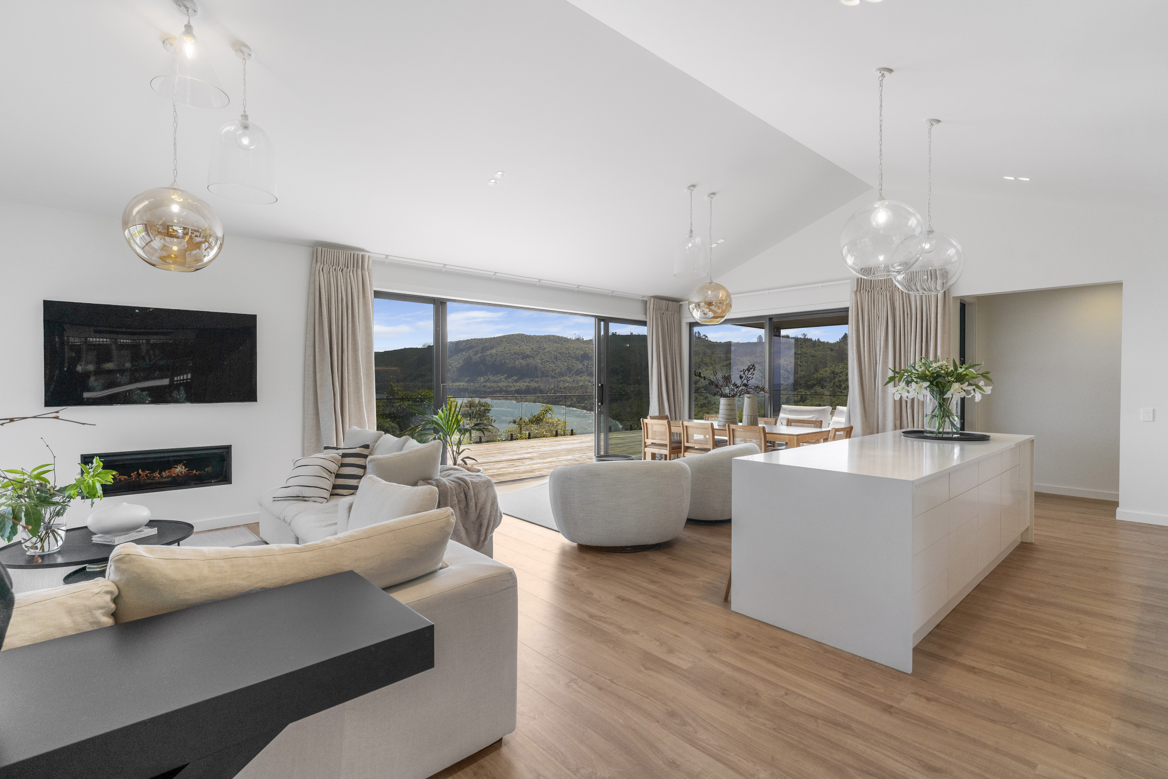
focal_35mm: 17
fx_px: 545
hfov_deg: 93.9
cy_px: 390
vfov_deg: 71.1
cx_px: 584
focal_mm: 16.8
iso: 640
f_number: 7.1
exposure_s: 1/320
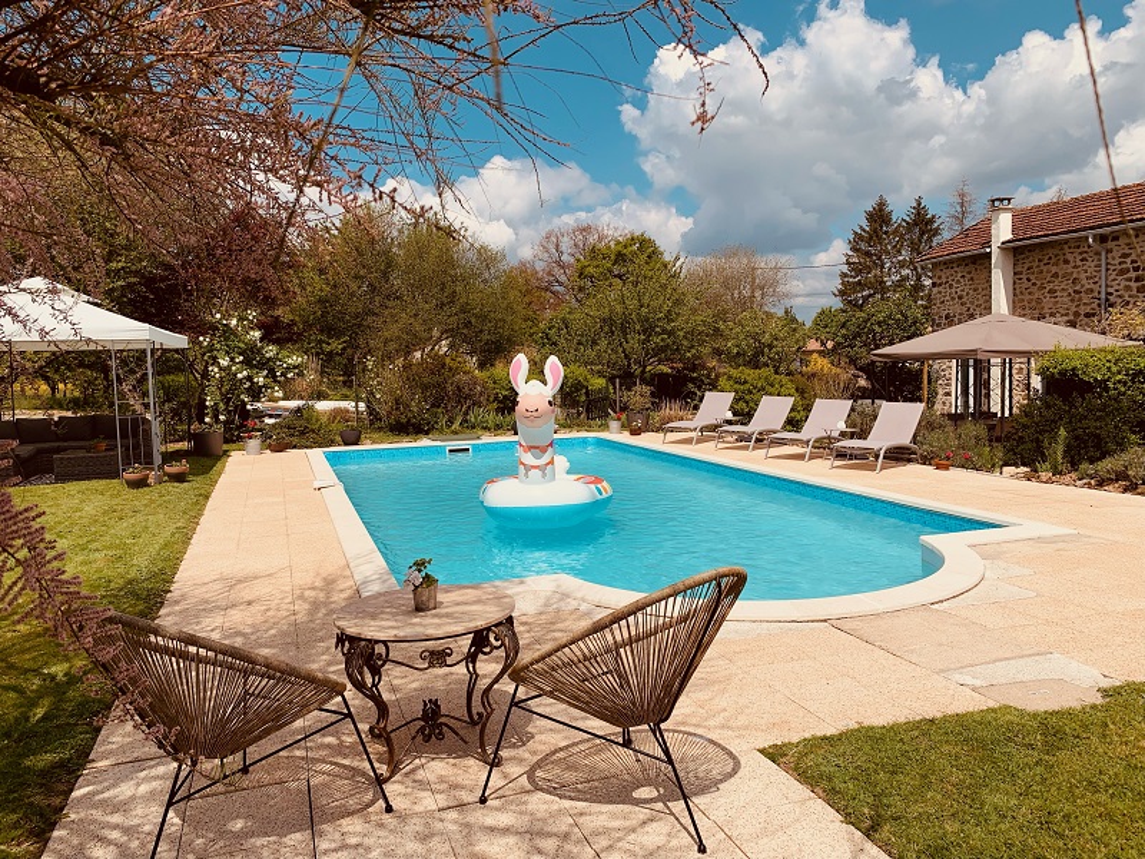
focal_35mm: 26
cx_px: 572
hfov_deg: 67.3
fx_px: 860
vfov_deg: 53.1
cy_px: 430
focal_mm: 4.25
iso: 25
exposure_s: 1/4464
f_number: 1.8
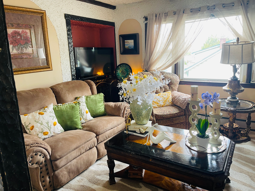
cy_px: 96
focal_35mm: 25
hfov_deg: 69.4
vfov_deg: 54.9
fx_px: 184
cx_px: 128
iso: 100
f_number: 1.6
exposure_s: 1/60
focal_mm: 5.1
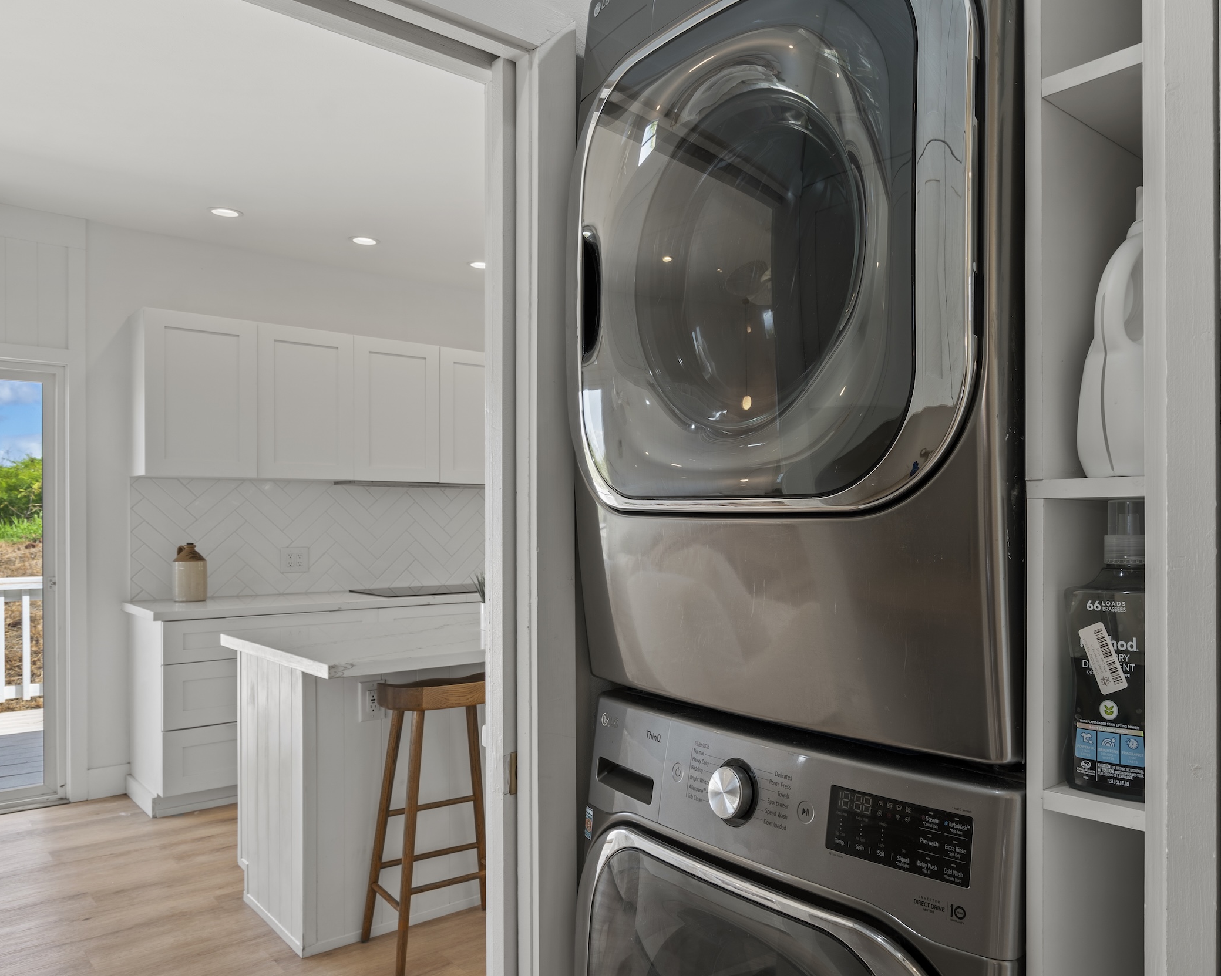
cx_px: 806
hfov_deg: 64.5
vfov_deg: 54.9
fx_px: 940
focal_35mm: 26
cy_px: 525
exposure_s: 1/3
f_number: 8
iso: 100
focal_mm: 16
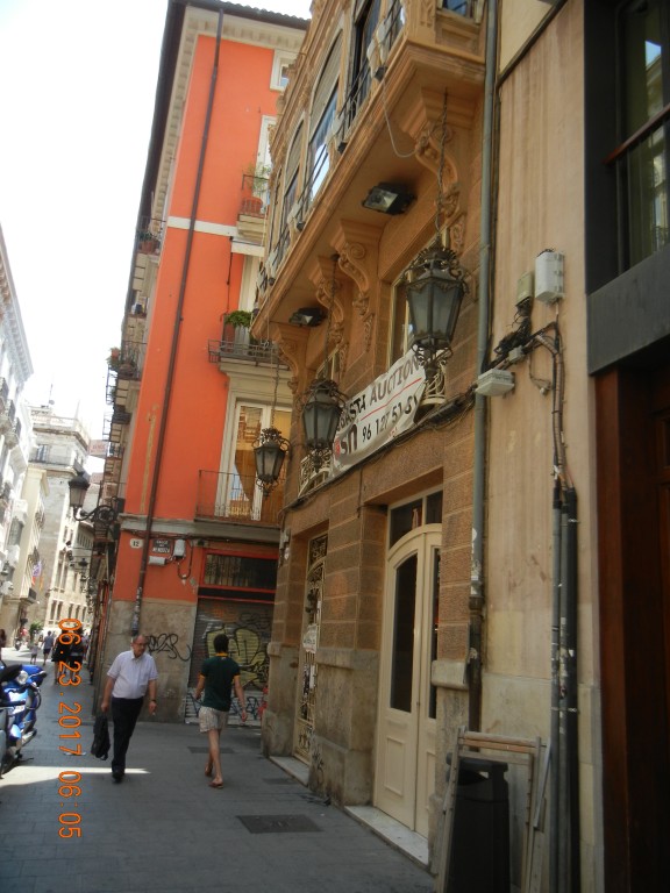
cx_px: 335
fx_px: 774
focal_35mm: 30
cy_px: 446
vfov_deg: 60.0
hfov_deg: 46.8
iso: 160
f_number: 3.5
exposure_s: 1/388
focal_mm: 5.4
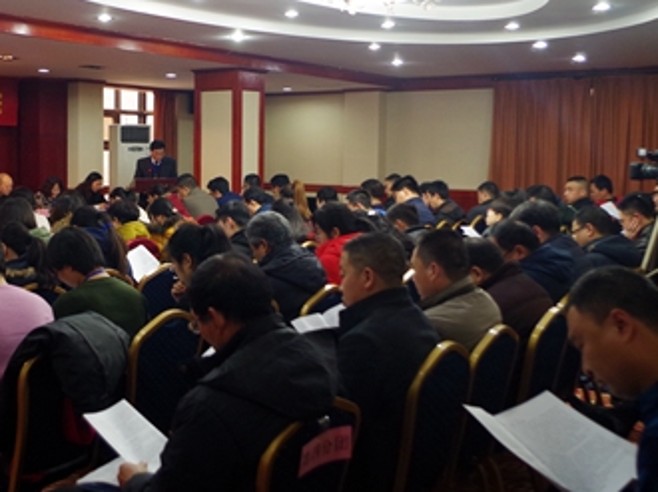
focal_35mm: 44
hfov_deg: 42.1
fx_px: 836
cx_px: 191
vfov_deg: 32.7
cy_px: 198
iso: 800
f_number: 3.5
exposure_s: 1/15
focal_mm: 18
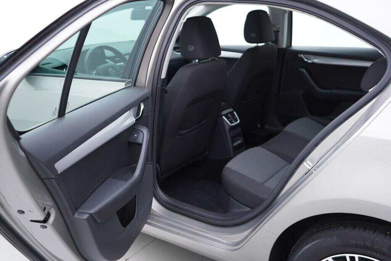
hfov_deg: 53.1
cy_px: 130
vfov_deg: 36.9
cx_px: 196
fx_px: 391
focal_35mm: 36
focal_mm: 24
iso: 125
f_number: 2.8
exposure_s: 1/40
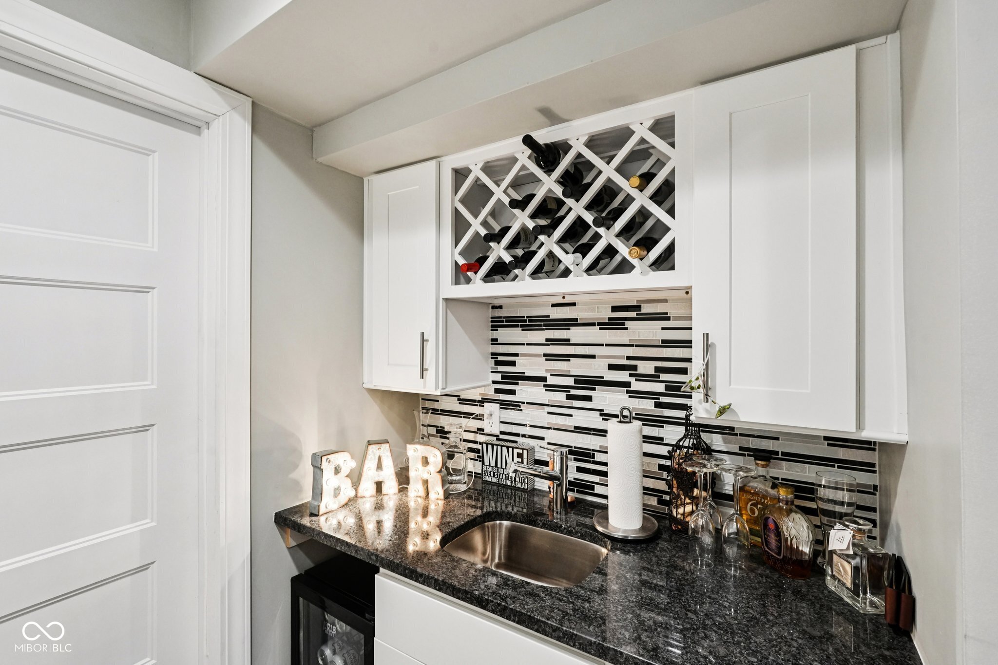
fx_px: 443
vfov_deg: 73.7
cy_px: 332
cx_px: 499
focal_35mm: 16
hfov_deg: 96.7
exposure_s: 1/30
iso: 1600
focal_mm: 16
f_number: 8
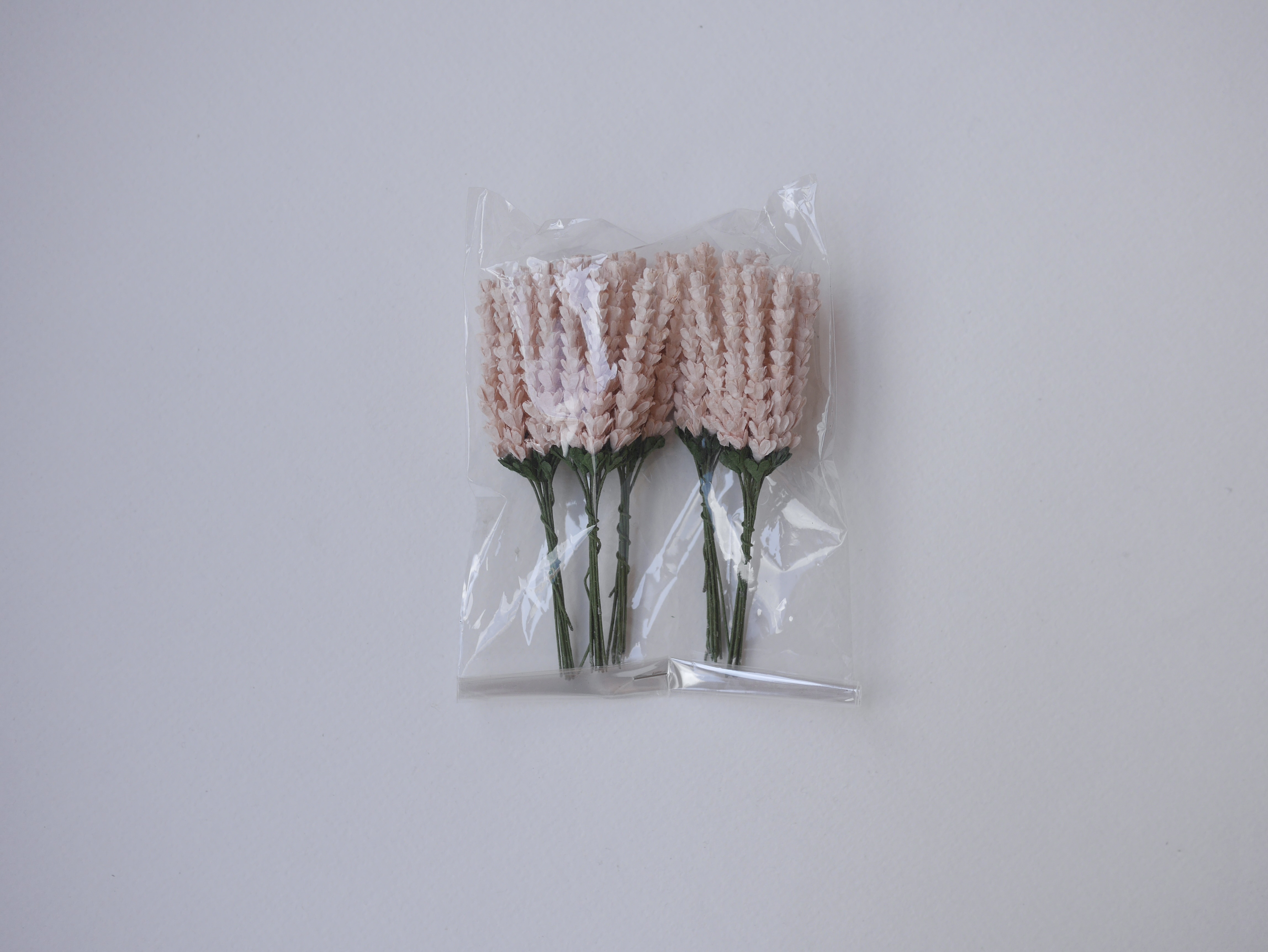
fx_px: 1466
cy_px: 476
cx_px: 634
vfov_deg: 36.0
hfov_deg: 46.8
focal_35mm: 40
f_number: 2.8
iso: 200
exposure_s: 1/320
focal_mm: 20
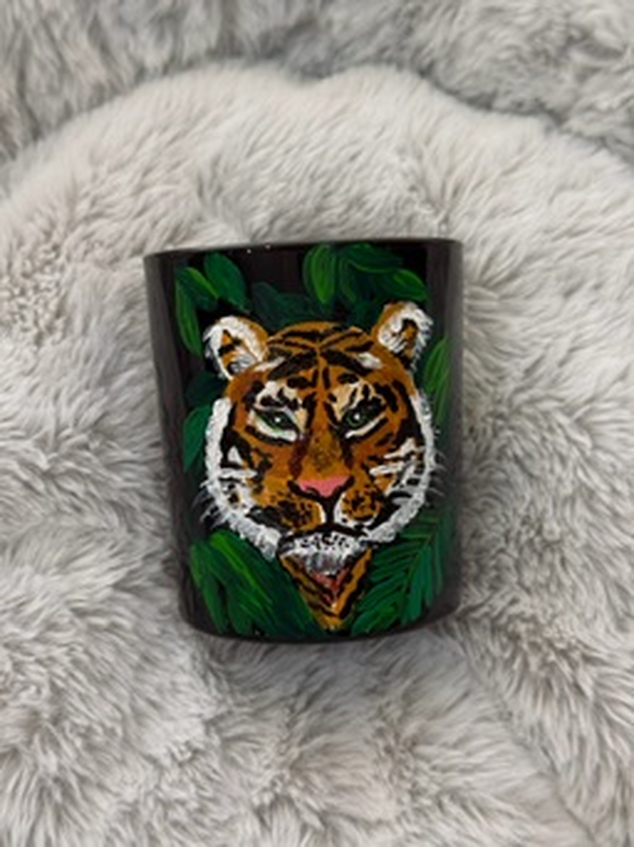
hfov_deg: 30.2
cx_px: 317
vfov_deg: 39.7
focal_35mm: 48
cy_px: 424
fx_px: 1174
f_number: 1.78
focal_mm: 6.76
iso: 100
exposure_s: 1/72
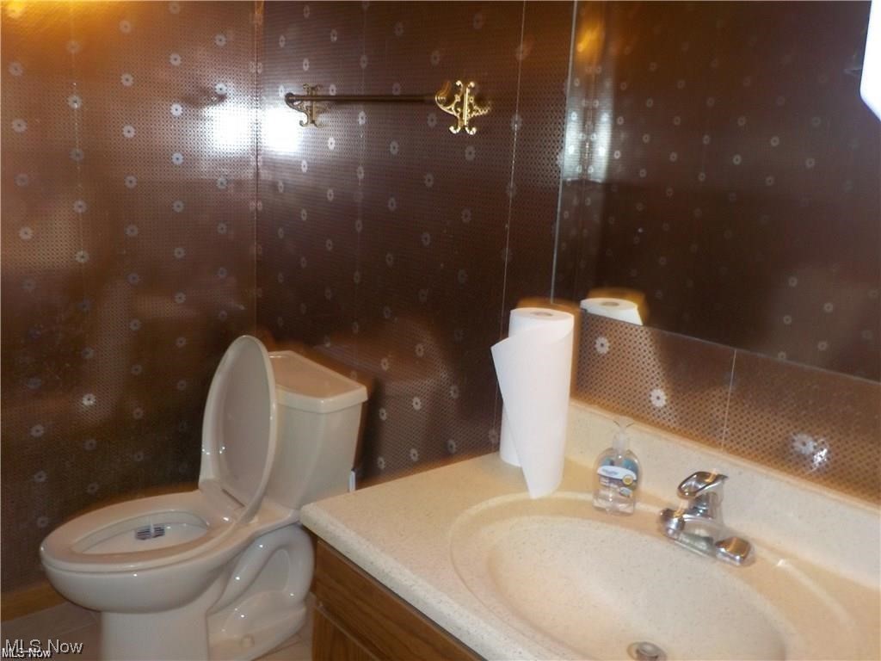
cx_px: 440
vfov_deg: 46.8
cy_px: 330
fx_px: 764
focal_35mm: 30
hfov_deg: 60.0
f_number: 3.3
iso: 200
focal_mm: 4.1
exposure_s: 1/30
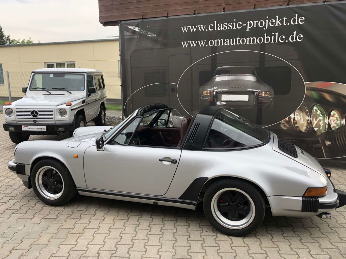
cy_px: 130
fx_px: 280
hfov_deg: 63.4
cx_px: 173
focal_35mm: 28
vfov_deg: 49.7
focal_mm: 3.99
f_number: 1.8
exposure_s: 1/343
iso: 20
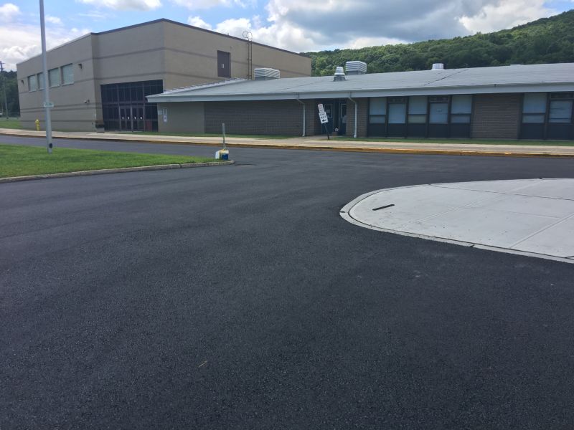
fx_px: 481
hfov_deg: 61.7
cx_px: 287
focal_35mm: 29
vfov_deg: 48.2
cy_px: 215
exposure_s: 1/986
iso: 25
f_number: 2.2
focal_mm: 4.15
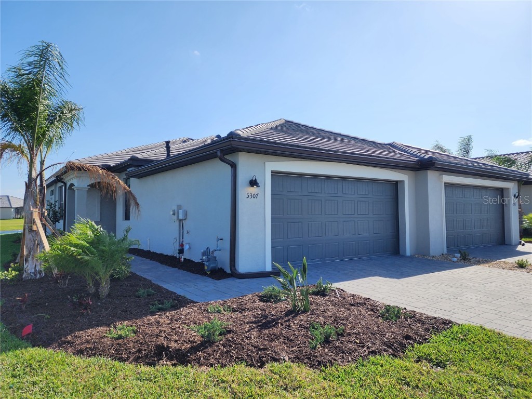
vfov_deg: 58.9
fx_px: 353
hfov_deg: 73.9
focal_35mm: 23
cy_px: 200
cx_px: 266
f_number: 1.8
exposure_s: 1/1559
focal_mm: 6.4
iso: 12
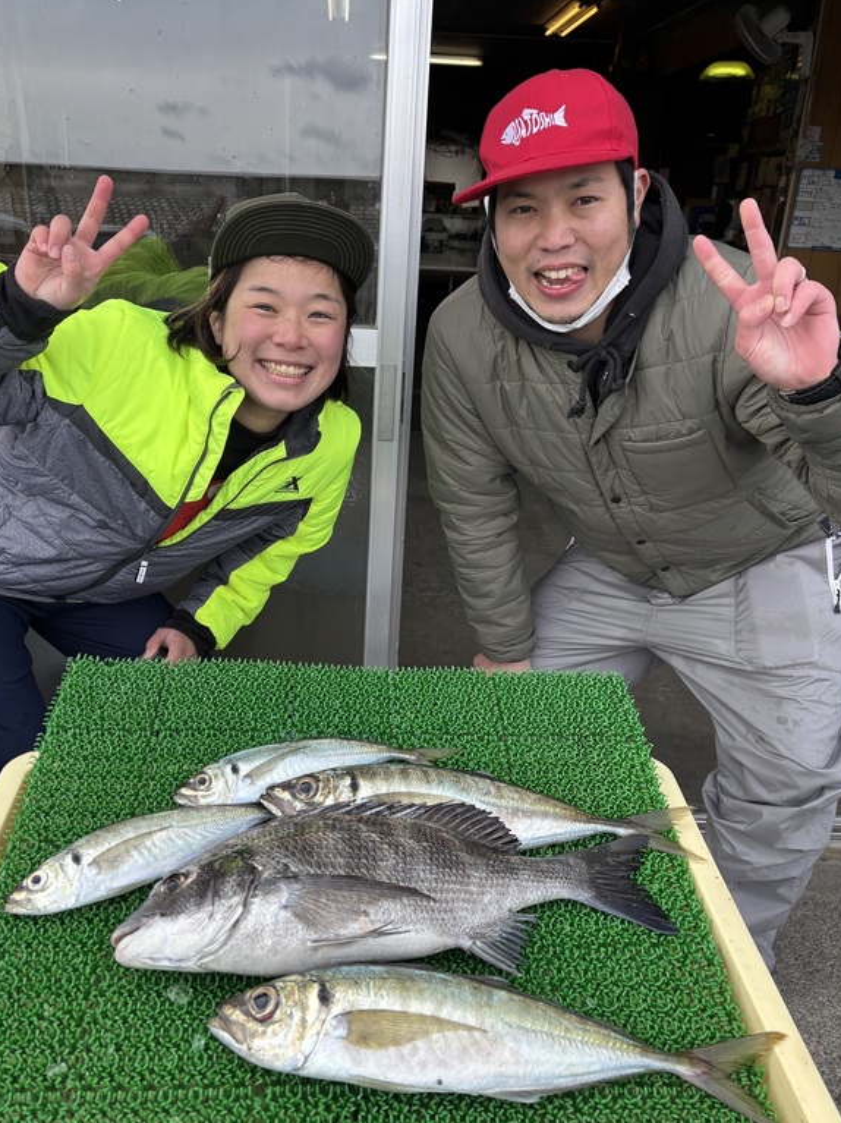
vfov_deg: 61.7
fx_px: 940
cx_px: 390
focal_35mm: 29
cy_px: 553
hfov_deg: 48.2
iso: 50
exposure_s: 1/851
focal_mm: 5.96
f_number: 1.6
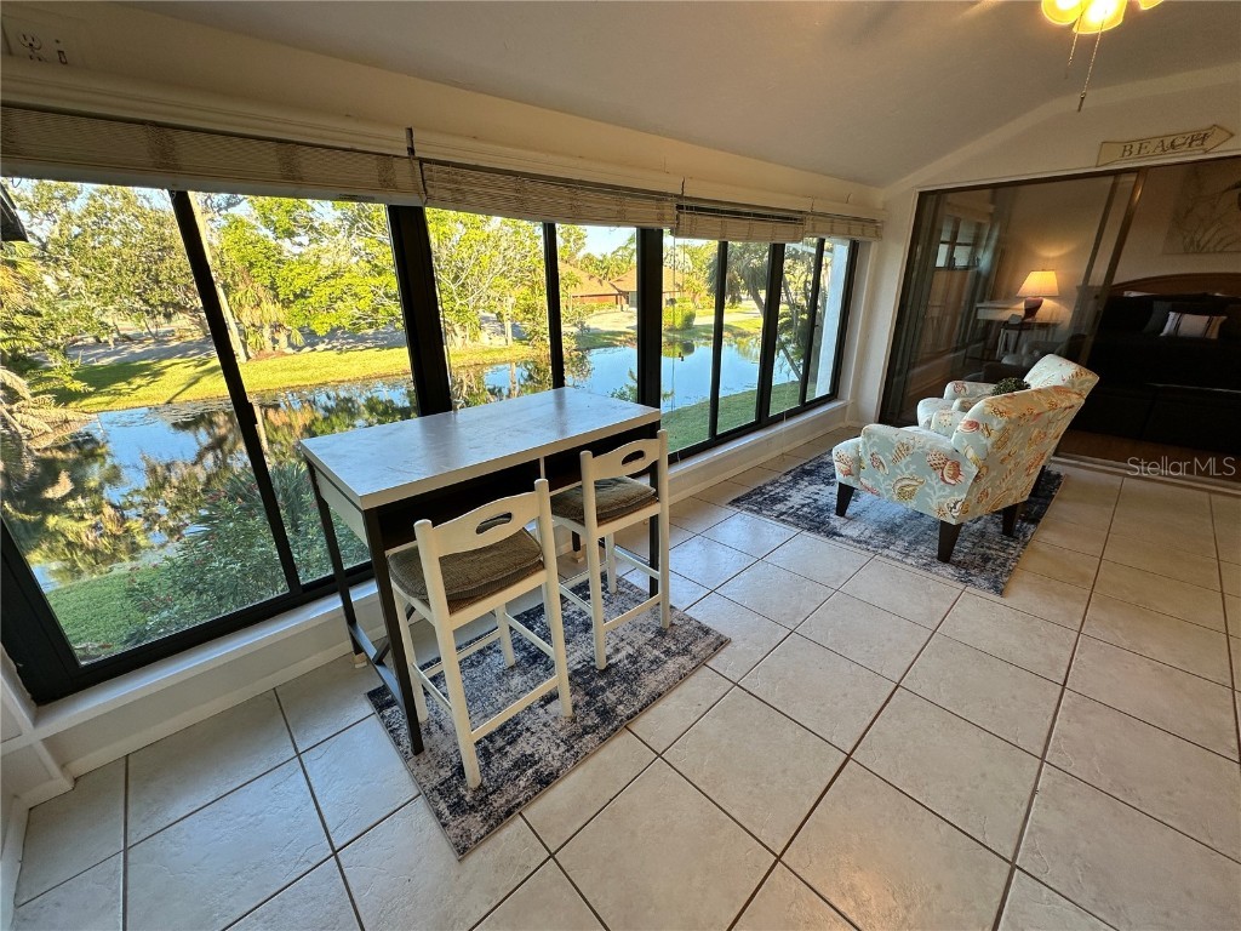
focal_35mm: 14
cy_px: 466
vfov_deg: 85.7
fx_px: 502
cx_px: 620
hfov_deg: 102.1
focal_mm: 2.22
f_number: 2.2
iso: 40
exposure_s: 1/124
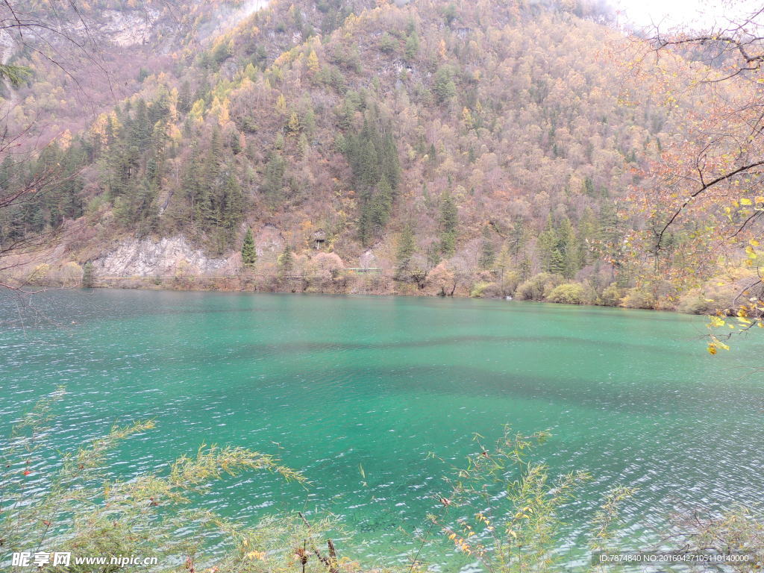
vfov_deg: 56.8
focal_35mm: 24
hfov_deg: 71.6
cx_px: 382
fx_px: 530
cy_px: 286
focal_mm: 4.3
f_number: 3
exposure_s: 1/40
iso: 100
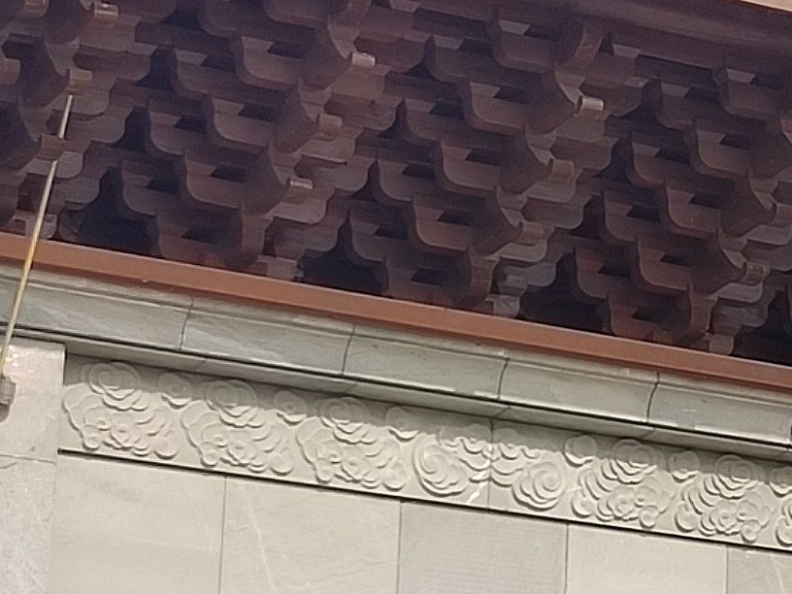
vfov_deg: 9.6
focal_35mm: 154
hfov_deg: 12.2
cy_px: 298
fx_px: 3523
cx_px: 1204
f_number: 1.9
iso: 100
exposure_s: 1/526
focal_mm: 5.52
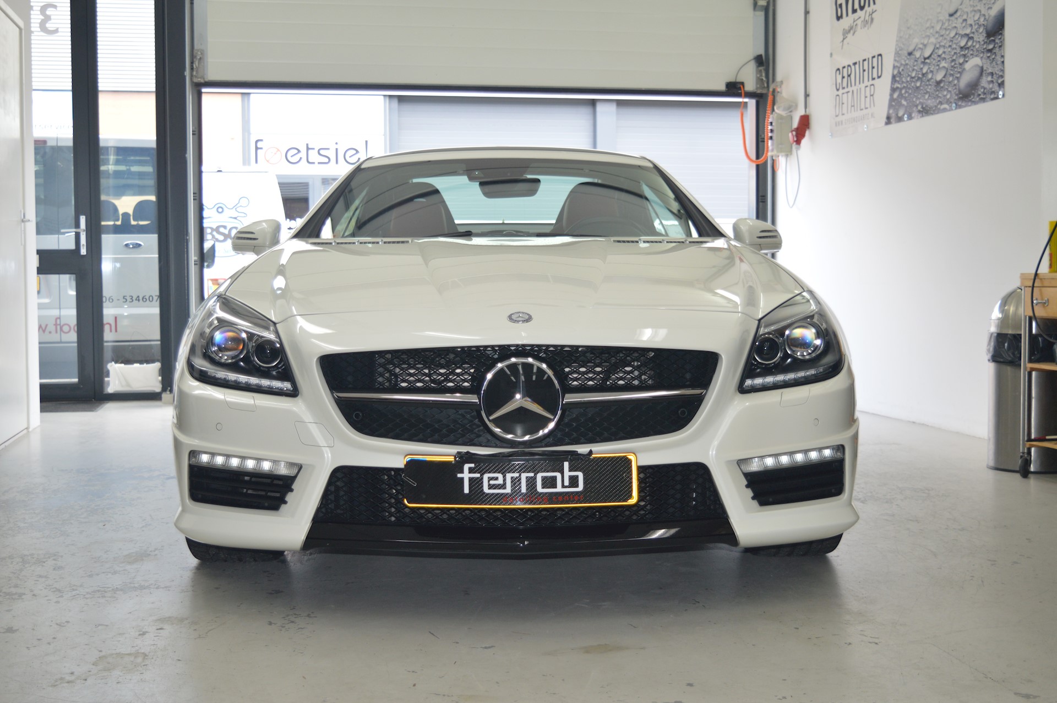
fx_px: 1364
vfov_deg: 28.9
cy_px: 352
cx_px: 528
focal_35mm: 46
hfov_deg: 42.4
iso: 360
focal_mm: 31
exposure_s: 1/125
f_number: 4.2
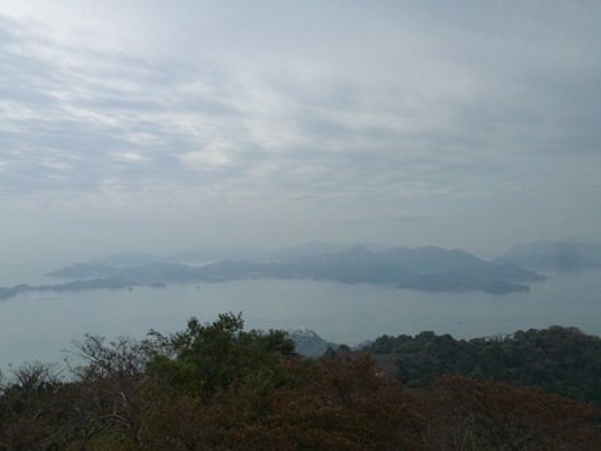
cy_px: 226
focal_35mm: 28
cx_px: 300
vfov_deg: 49.7
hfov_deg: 63.4
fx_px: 486
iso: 160
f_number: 4
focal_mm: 5
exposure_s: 1/2000
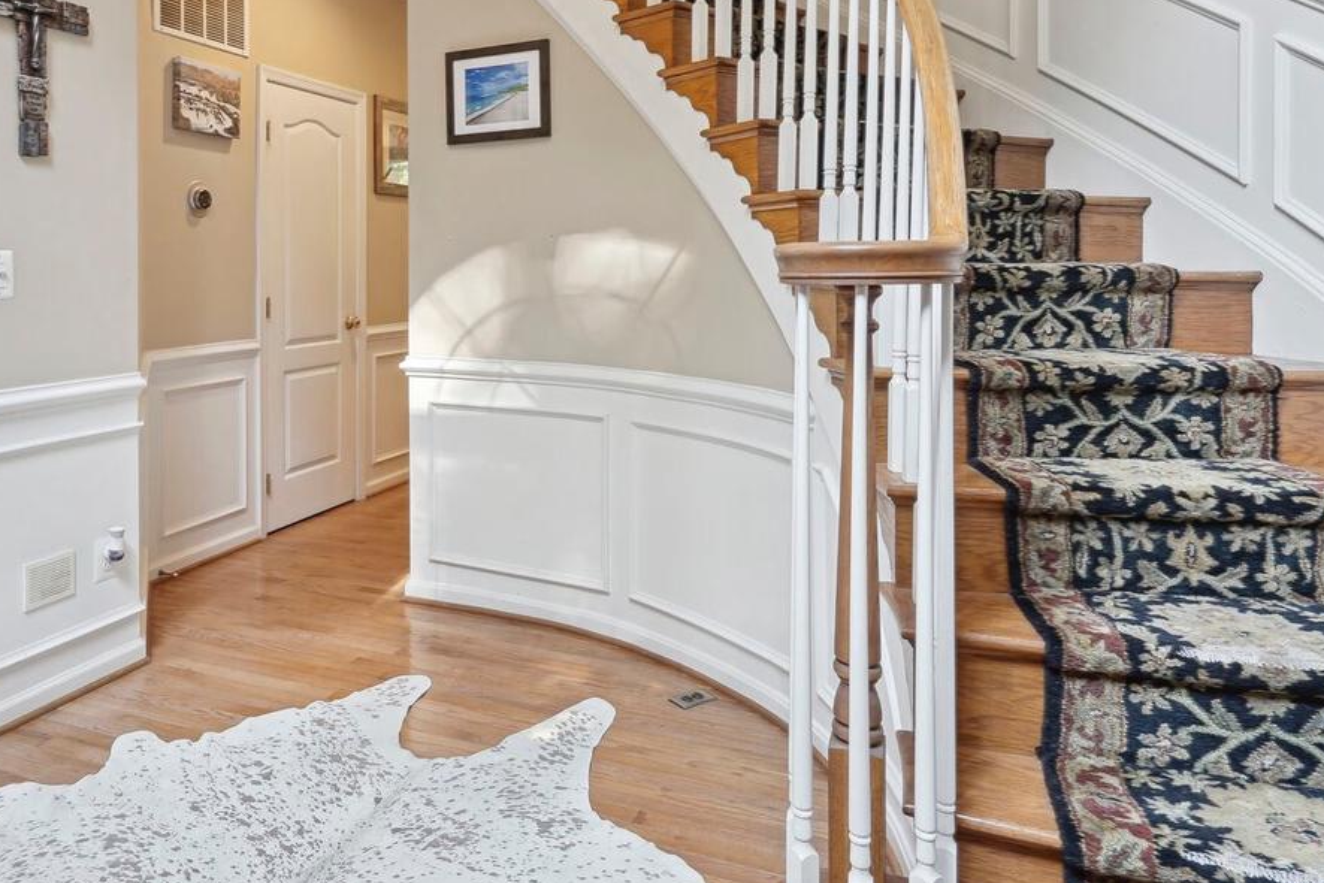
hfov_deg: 68.7
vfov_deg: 48.6
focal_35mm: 26
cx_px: 529
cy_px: 281
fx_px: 956
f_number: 9
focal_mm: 16
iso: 800
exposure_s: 1/20
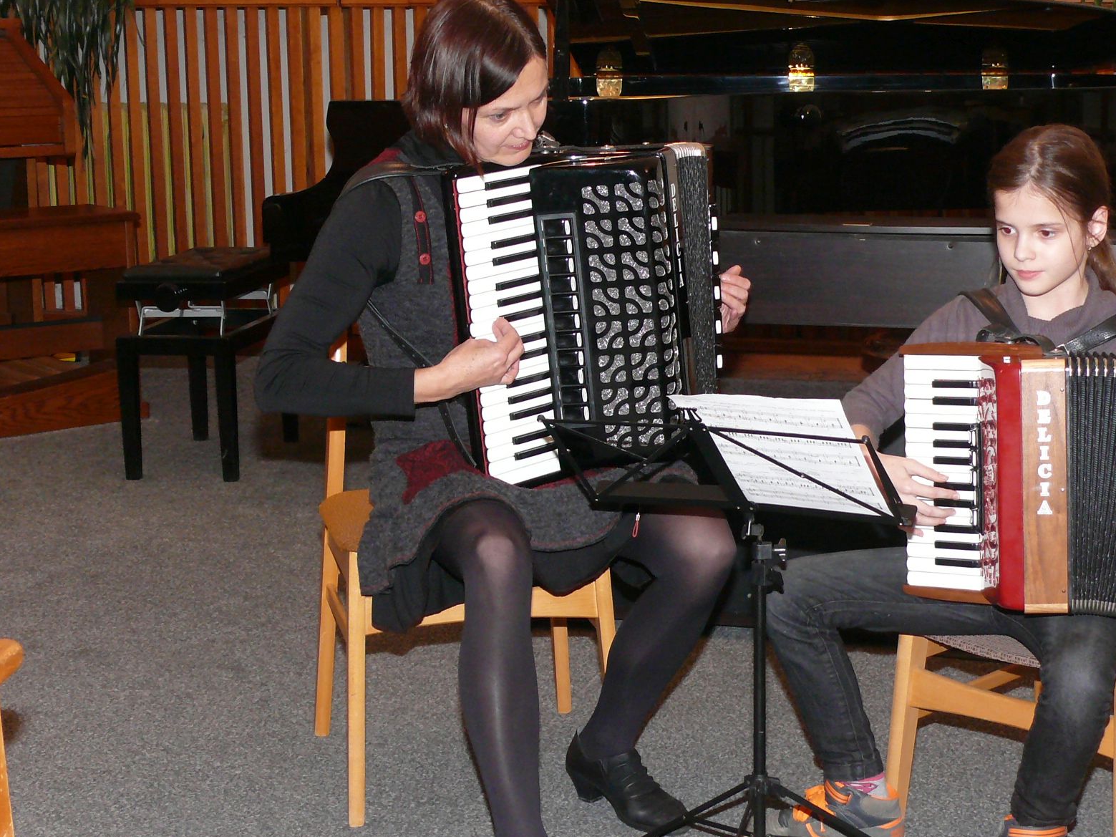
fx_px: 2160
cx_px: 732
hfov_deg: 28.8
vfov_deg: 21.9
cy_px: 422
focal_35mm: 67
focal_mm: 9.3
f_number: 3.2
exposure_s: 1/30
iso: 200
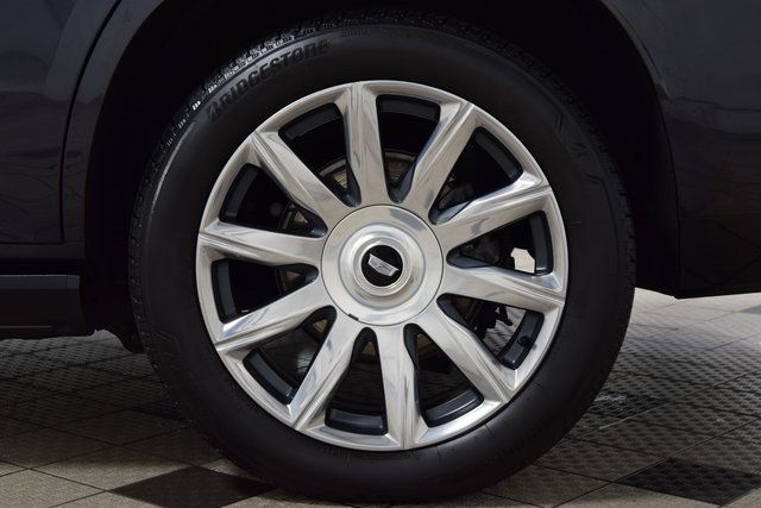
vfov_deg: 20.2
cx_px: 380
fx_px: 1427
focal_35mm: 68
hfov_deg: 29.9
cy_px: 254
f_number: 6.3
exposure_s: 1/15
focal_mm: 45
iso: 640
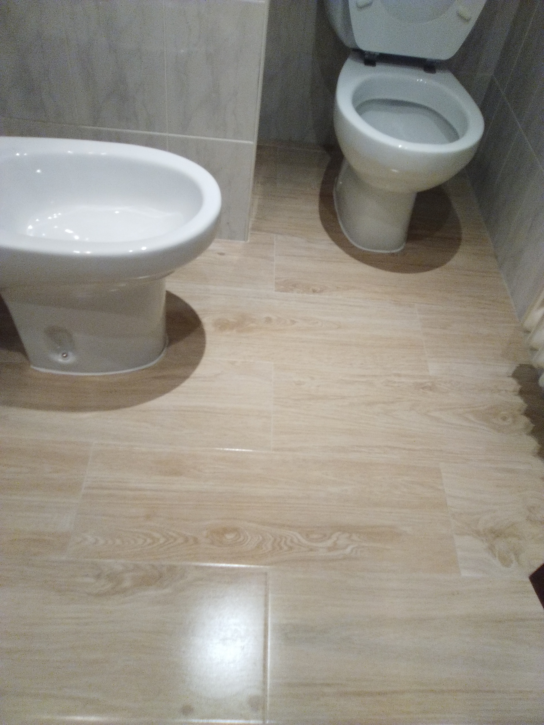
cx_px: 272
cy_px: 362
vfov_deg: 63.4
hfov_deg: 49.7
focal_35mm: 28
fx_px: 587
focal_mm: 2.34
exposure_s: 1/33
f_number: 2.2
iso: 100
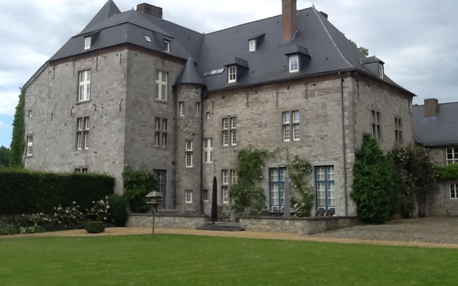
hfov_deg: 42.7
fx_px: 586
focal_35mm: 47
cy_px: 119
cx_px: 229
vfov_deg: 27.4
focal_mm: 2.03
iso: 40
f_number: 2.4
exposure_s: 1/955
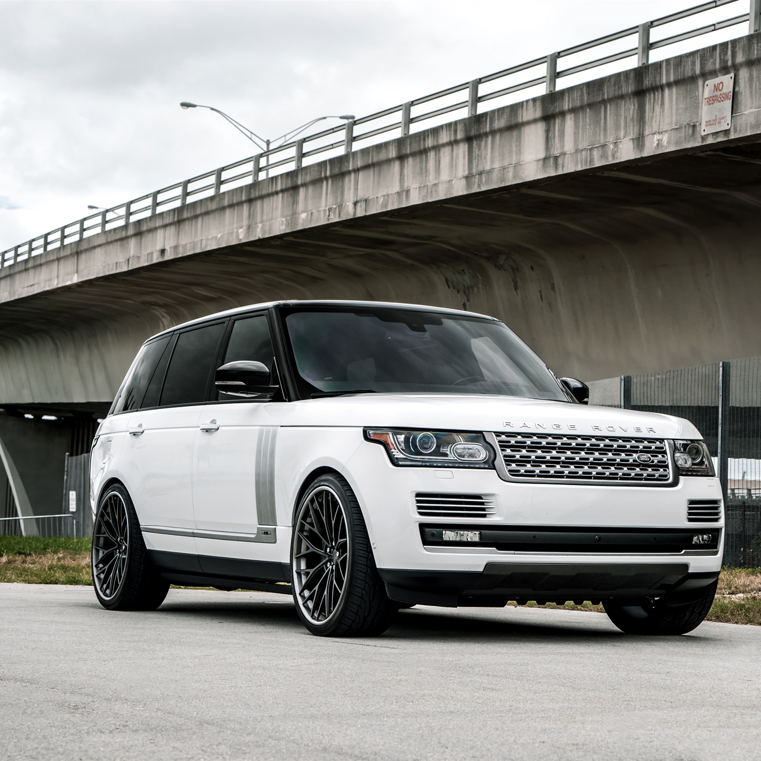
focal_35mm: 83
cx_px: 481
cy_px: 380
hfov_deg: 20.8
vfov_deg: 20.9
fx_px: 2064
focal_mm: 65
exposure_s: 1/160
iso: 200
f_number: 7.1
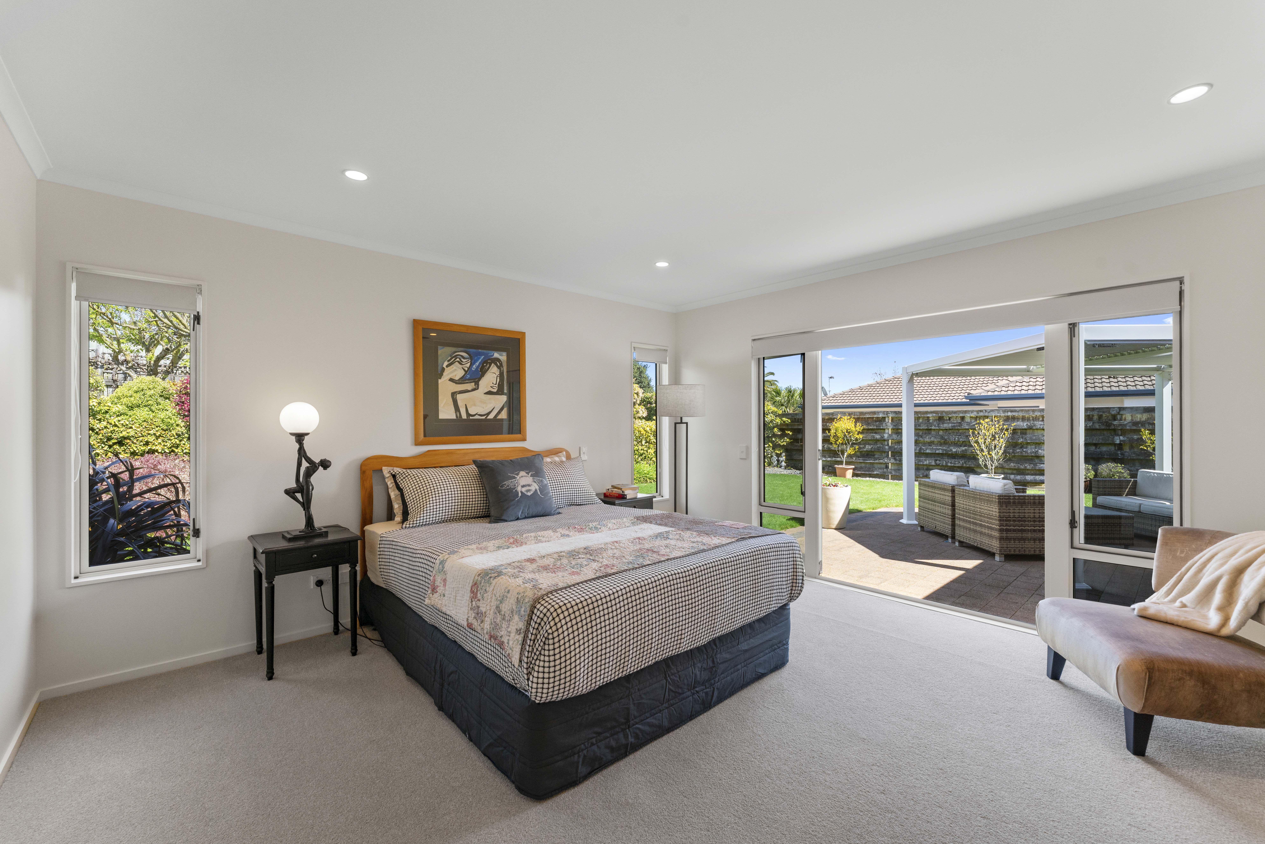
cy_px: 422
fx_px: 492
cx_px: 632
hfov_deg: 104.2
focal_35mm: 14
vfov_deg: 81.2
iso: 640
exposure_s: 1/50
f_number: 9
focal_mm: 14
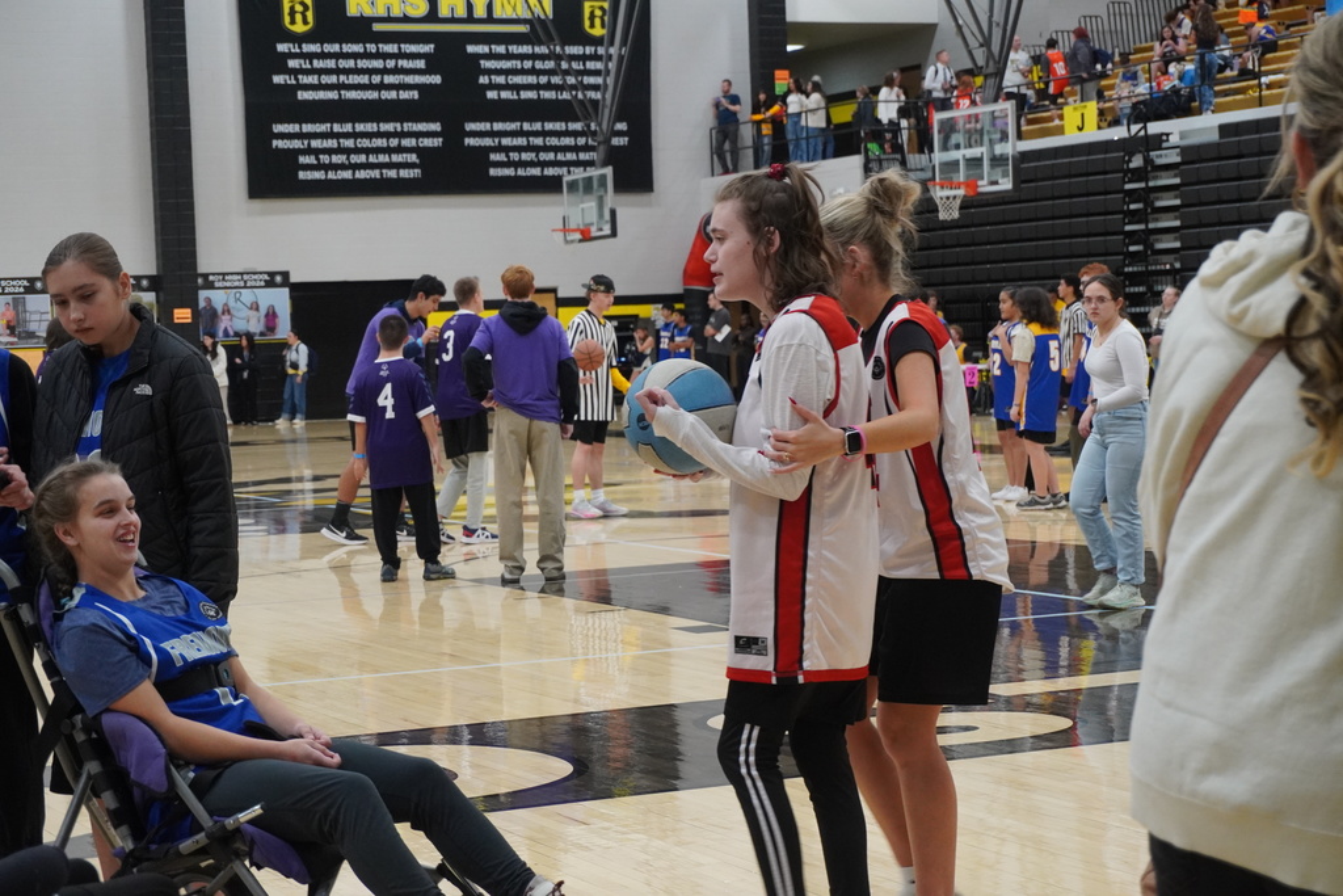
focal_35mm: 75
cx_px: 672
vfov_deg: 18.2
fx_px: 2798
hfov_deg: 27.0
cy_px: 448
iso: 2000
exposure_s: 1/160
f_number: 5.6
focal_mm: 50
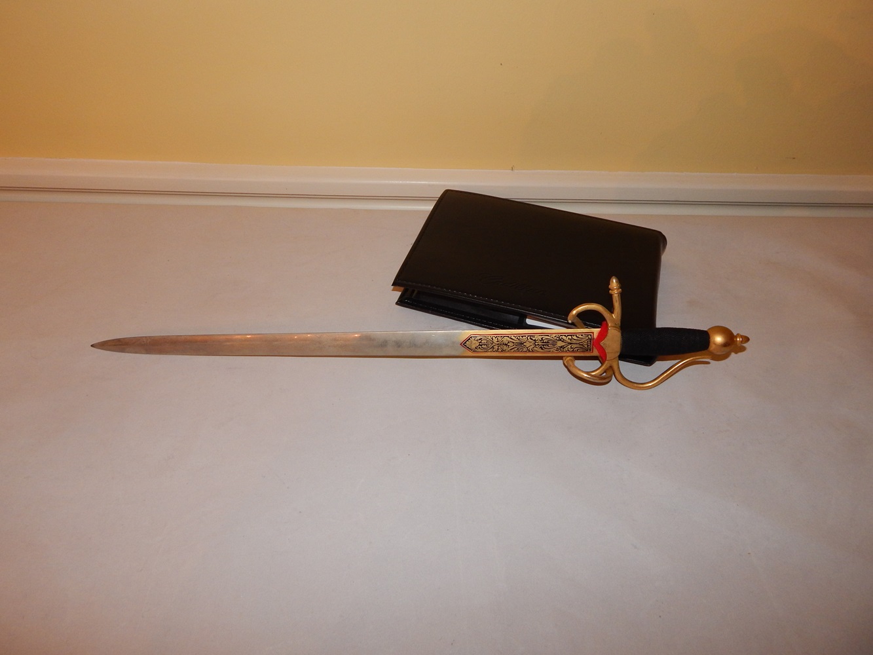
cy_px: 328
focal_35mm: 23
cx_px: 436
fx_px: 580
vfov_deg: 58.9
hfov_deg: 73.9
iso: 200
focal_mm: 4
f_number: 3
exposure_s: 1/30
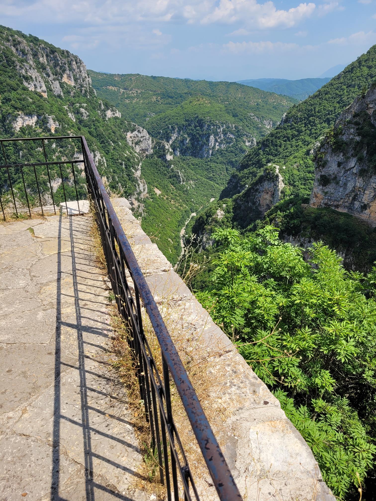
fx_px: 377
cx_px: 188
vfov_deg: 67.3
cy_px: 250
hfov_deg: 53.1
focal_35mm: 26
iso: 40
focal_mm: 5.4
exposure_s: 1/2417
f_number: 1.8
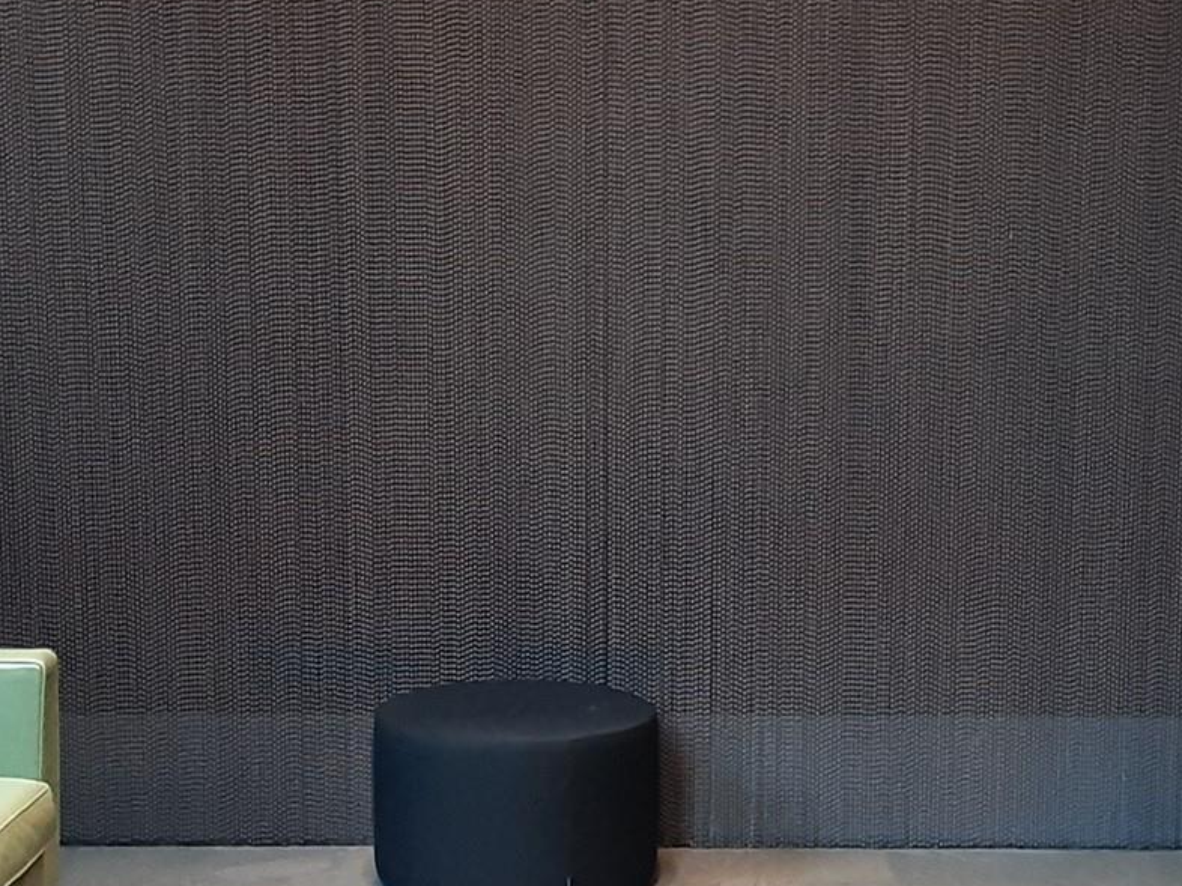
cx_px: 564
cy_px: 561
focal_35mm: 73
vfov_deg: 20.1
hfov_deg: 26.7
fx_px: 2492
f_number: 1.9
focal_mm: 2.9
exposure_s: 1/25
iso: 160
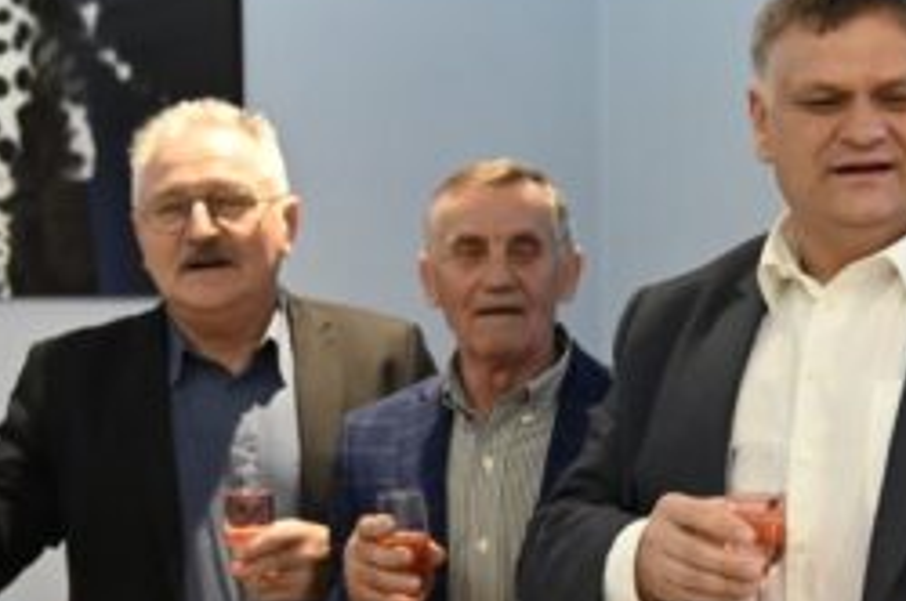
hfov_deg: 19.9
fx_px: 2539
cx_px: 768
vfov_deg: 13.5
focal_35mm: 101
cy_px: 438
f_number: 2.8
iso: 2000
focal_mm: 28
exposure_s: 1/125
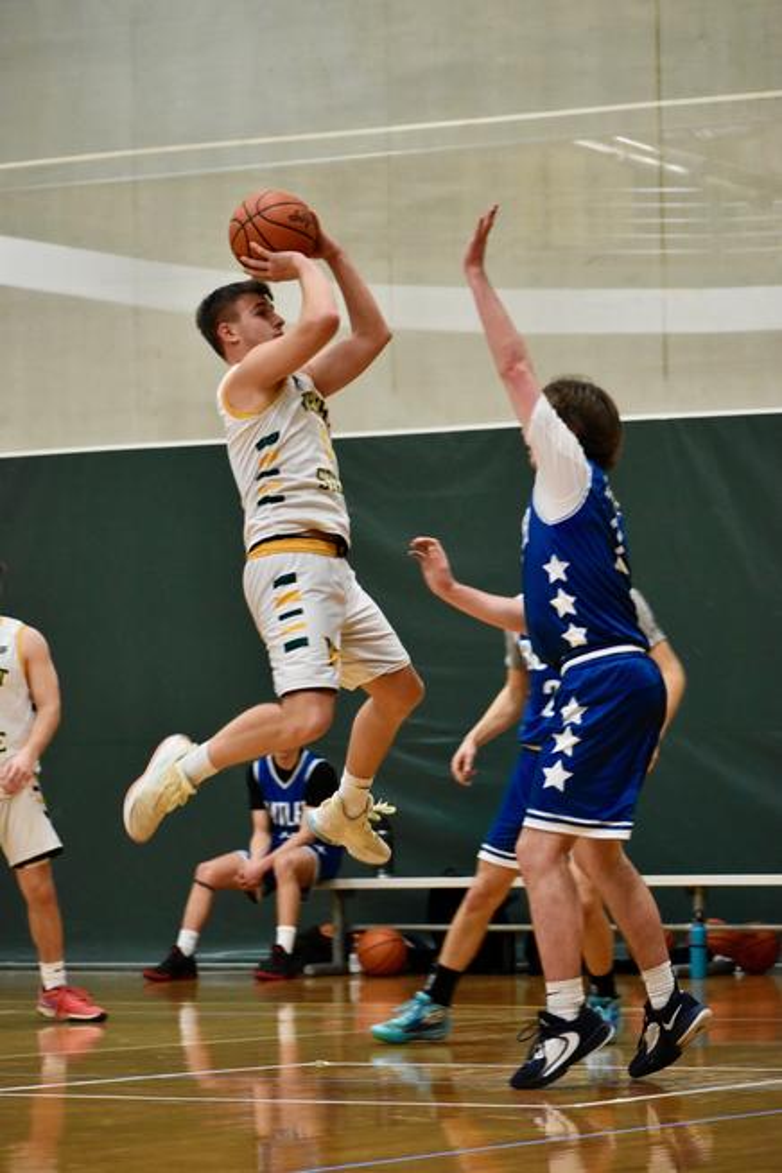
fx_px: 4789
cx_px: 391
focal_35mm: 147
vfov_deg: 14.0
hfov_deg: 9.3
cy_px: 586
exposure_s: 1/250
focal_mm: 98
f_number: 4.8
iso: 3200
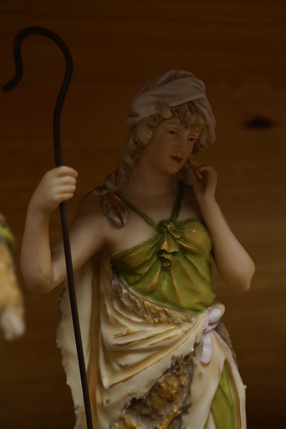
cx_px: 143
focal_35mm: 45
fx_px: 536
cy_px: 214
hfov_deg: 29.9
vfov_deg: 43.6
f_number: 10
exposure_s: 1/125
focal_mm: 30
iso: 1250
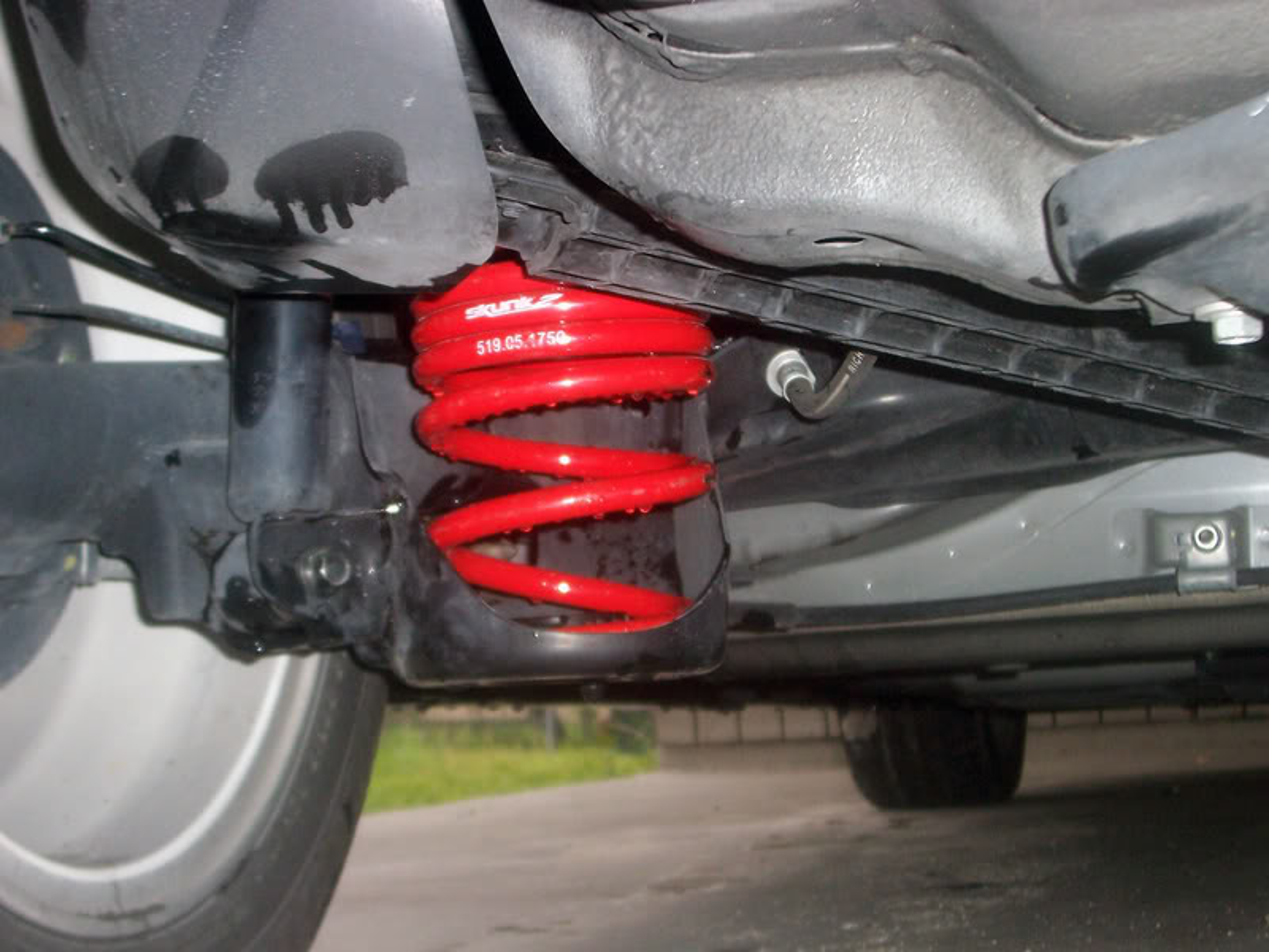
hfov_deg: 29.4
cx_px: 634
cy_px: 476
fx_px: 2420
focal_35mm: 66
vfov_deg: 22.3
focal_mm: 10.8
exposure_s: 1/90
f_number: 4
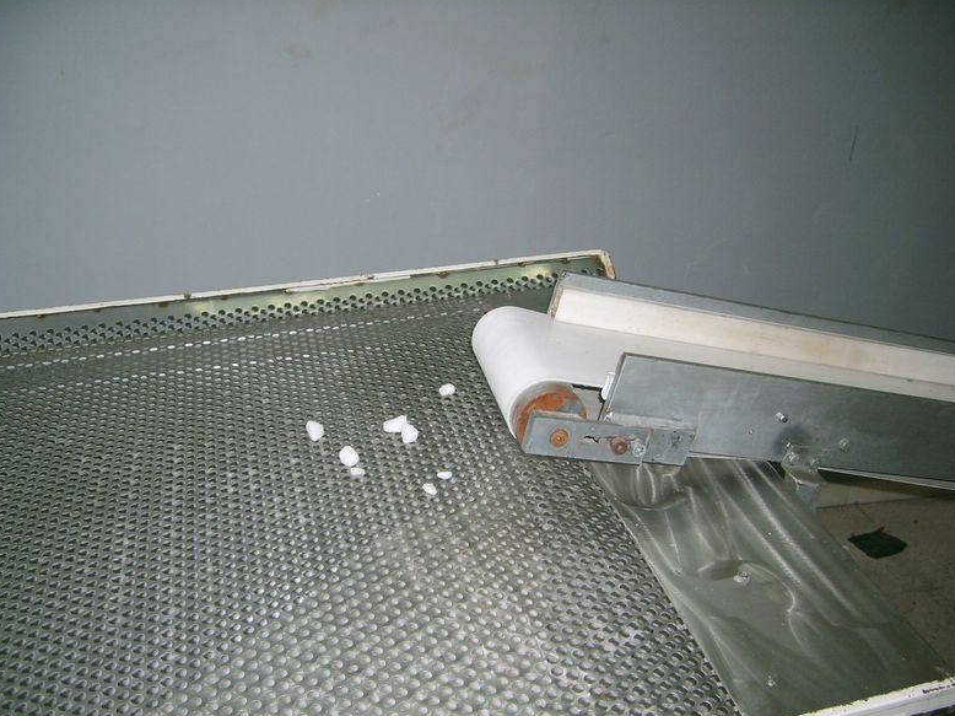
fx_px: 993
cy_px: 360
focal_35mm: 36
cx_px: 478
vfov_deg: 39.6
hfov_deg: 51.4
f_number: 2.8
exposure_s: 1/30
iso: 100
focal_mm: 5.8
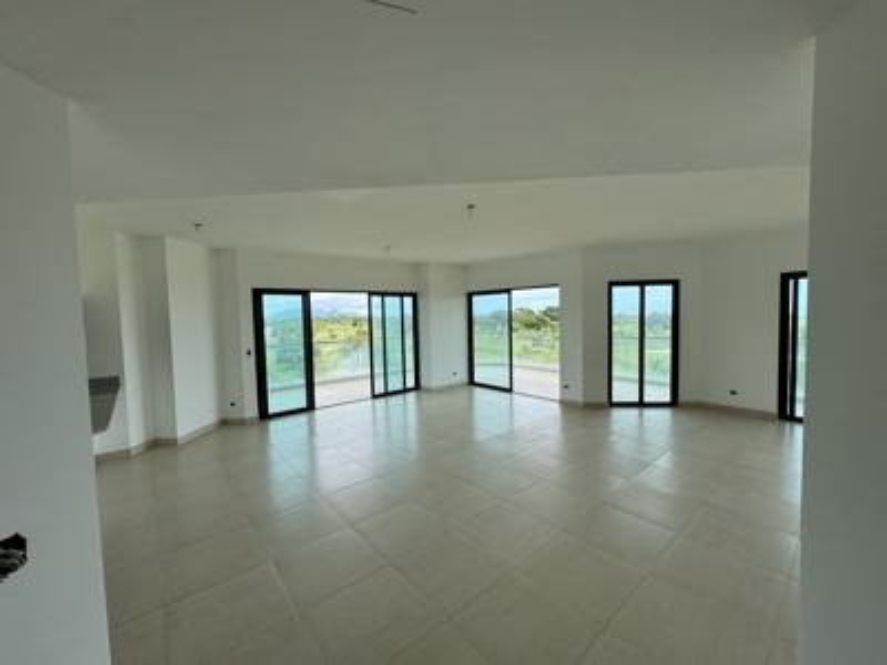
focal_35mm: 14
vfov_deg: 85.7
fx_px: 359
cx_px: 444
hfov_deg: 102.1
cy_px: 332
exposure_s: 1/605
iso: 40
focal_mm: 2.22
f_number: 2.2
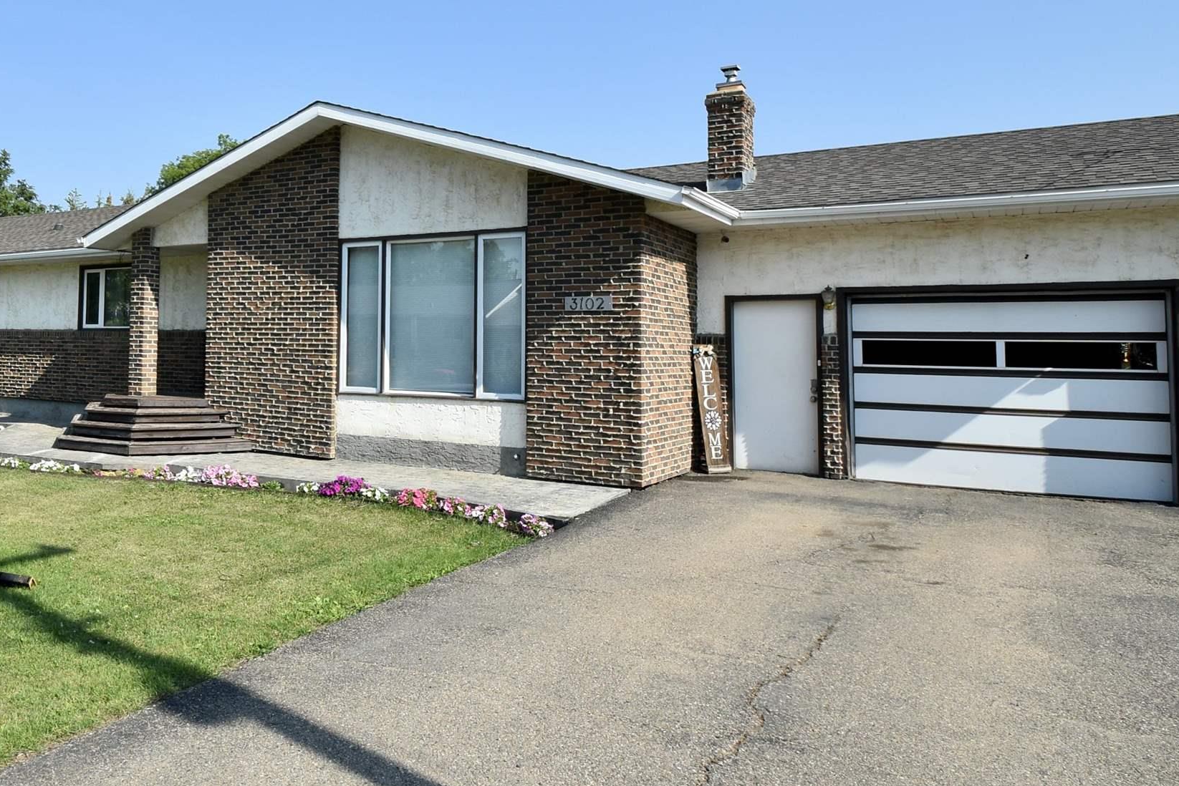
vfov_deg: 45.6
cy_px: 252
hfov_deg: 60.2
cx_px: 236
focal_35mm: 28
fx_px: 917
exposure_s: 1/320
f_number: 9
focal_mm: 10
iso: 200
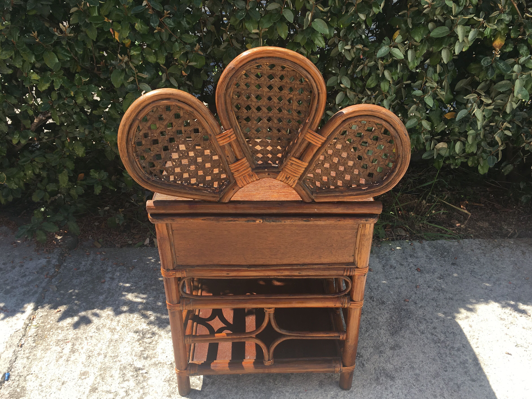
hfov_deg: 58.3
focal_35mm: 31
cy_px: 212
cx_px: 278
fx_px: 476
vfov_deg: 45.4
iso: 25
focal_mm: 4.15
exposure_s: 1/509
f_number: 2.2
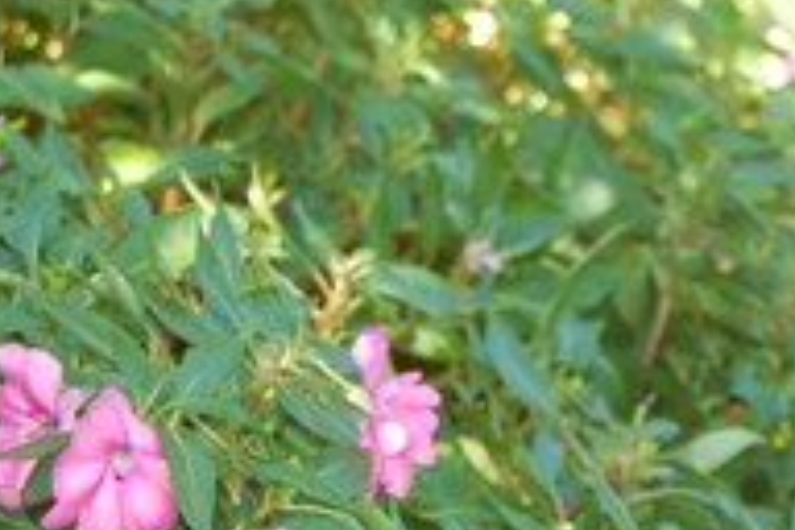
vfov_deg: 6.1
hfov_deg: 9.2
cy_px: 273
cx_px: 426
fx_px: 4961
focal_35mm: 225
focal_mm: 45
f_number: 5.3
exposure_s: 1/100
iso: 400
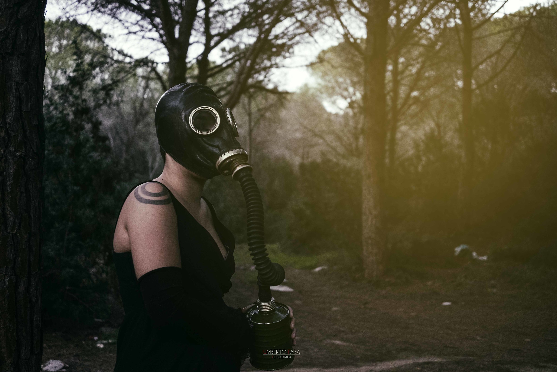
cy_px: 186
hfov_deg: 47.4
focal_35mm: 41
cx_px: 278
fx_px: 634
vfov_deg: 32.6
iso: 1600
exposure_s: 1/220
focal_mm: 27
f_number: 2.8
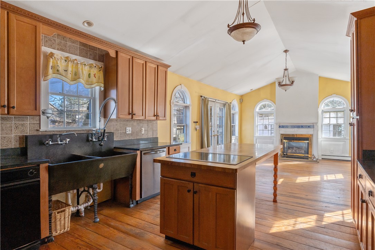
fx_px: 203
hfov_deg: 85.4
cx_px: 188
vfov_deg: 63.2
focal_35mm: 20
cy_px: 125
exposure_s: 1/30
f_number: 7.1
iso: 320
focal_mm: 13
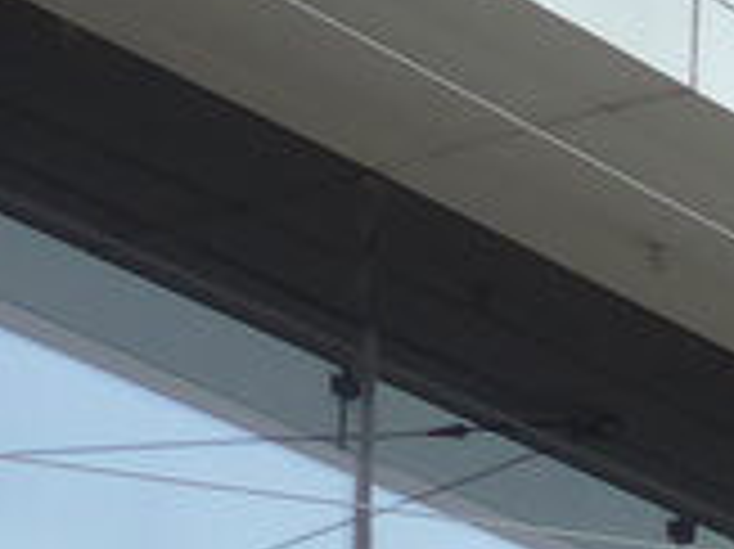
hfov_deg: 7.2
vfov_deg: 5.4
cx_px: 2049
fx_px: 5318
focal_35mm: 251
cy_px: 1858
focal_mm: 7
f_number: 2.8
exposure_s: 1/250
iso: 80
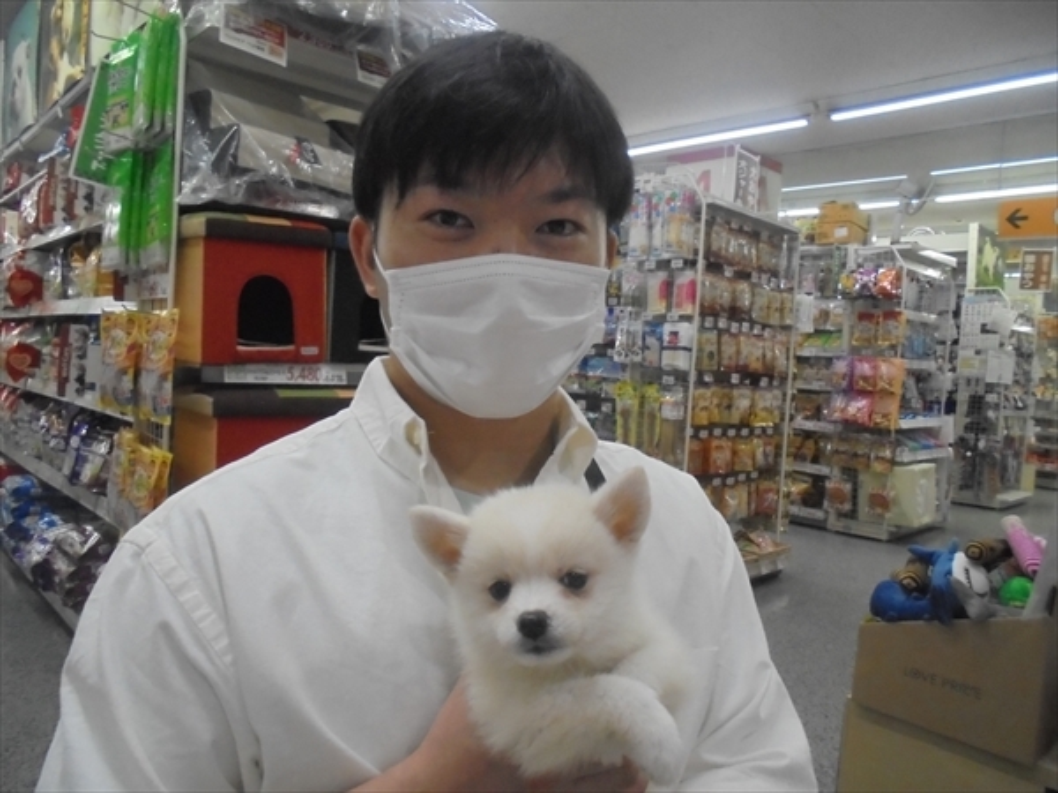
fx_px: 795
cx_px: 529
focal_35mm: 26
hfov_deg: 67.3
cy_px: 396
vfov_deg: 53.1
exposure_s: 1/125
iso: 640
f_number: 3.5
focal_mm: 4.6
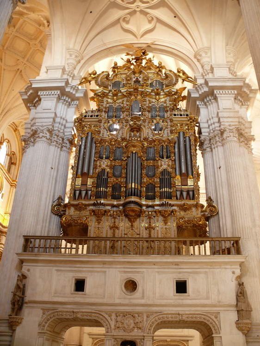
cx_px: 130
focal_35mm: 35
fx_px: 351
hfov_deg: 40.7
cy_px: 173
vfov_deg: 52.6
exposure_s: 1/8
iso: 200
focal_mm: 7.4
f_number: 2.8
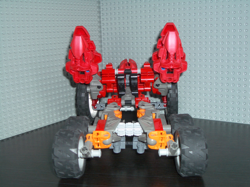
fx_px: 354
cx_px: 125
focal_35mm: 49
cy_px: 94
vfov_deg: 29.7
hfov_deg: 38.9
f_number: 3.1
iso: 100
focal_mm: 8.2
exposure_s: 1/60
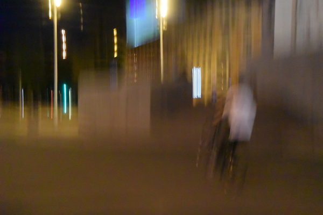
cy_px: 108
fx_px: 727
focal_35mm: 81
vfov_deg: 16.9
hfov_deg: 25.1
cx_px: 162
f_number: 5.6
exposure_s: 1/25
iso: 6400
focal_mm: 30
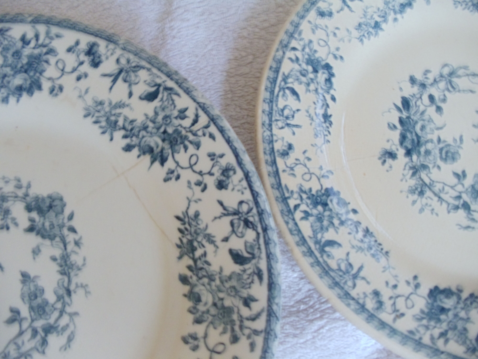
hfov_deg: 42.9
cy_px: 180
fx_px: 608
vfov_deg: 32.9
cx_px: 239
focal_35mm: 44
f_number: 3.5
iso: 400
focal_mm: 6
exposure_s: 1/5
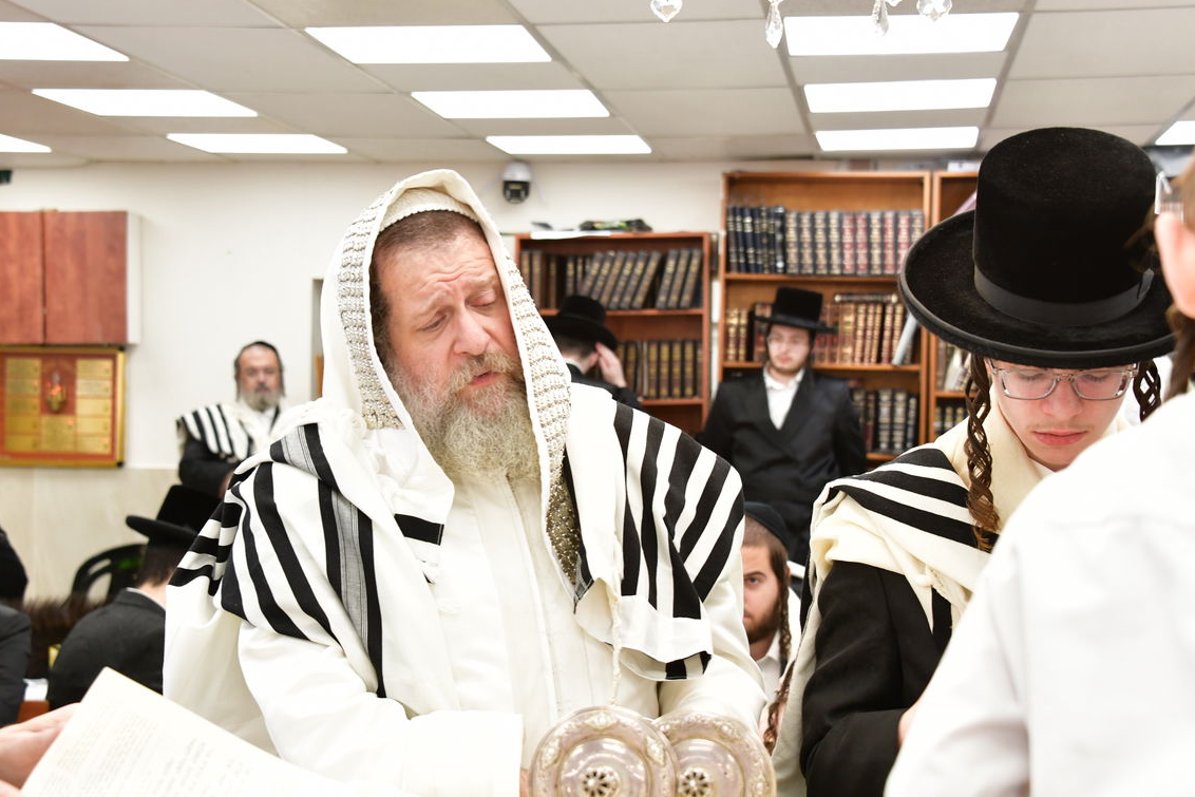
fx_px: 2257
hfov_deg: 29.6
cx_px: 558
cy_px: 411
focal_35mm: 68
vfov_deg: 20.0
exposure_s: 1/100
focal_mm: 55
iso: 1250
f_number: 5.6
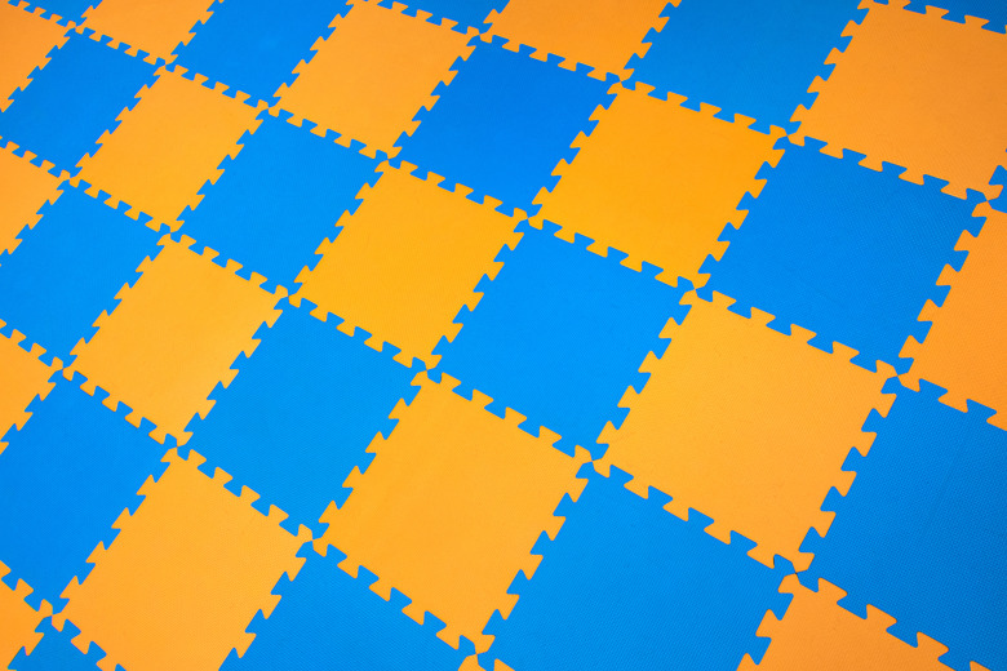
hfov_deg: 61.9
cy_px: 336
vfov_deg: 43.6
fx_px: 839
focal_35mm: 30
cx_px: 504
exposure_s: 1/15
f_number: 4.5
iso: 400
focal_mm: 20.1
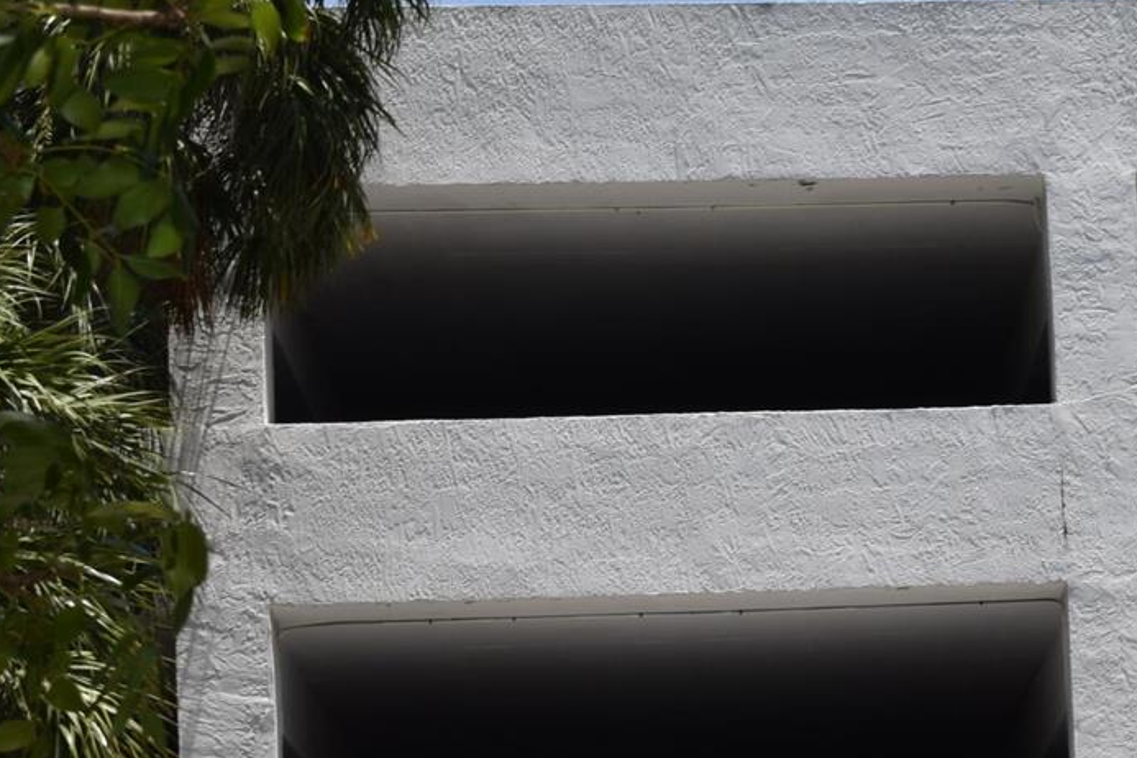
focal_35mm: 137
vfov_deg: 9.9
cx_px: 1422
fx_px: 4342
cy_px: 869
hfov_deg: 14.4
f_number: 10
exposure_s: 1/200
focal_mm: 31
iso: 100
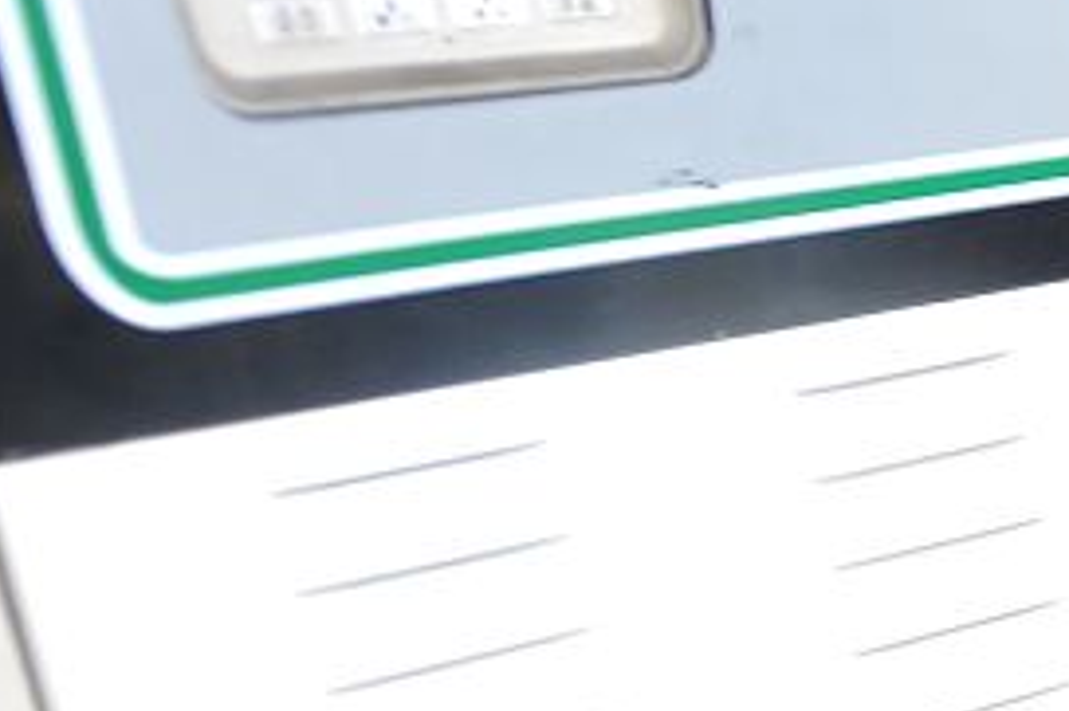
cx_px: 1772
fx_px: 2226
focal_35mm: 75
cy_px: 625
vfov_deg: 17.9
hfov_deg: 21.0
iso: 320
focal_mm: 17
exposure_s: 1/125
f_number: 5
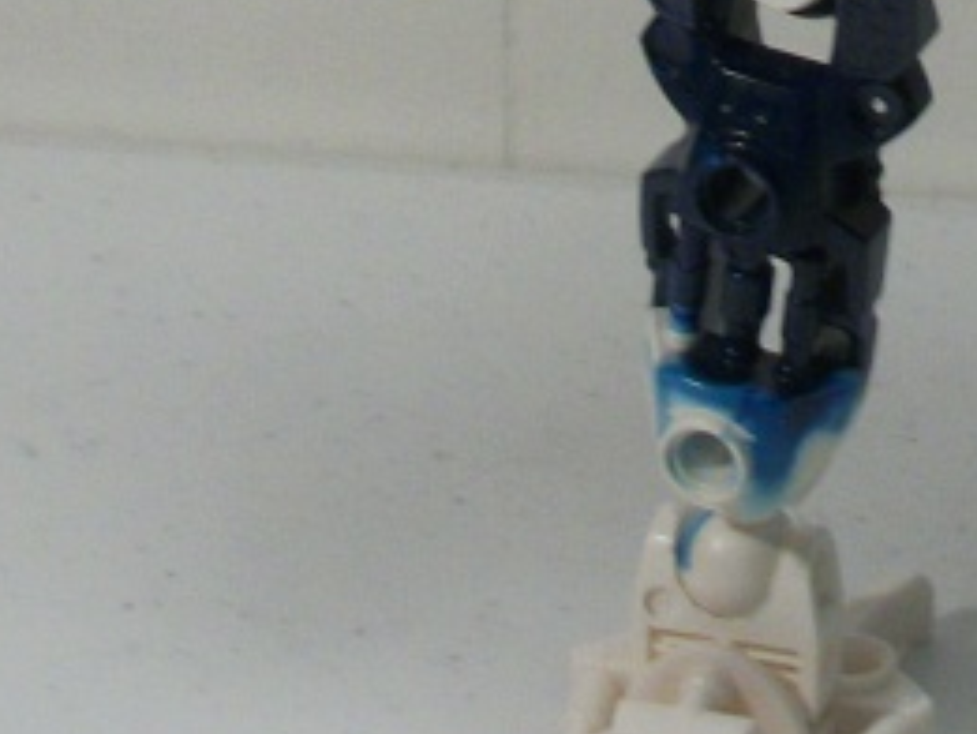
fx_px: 4433
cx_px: 1067
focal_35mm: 157
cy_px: -595
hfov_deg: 12.4
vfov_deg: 9.0
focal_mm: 5.7
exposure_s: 1/60
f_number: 2.9
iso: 80
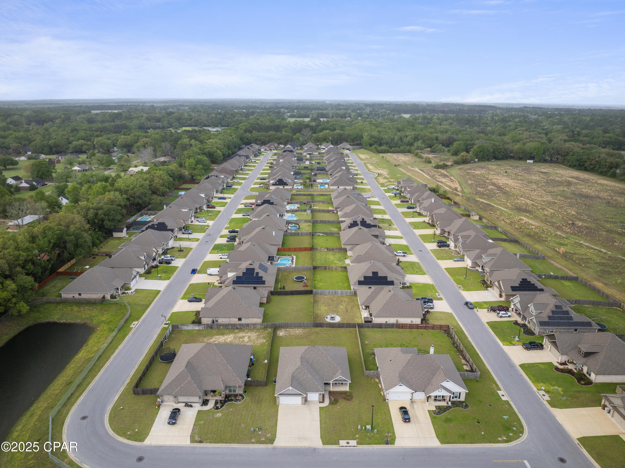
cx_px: 312
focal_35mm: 24
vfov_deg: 56.8
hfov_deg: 71.6
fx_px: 433
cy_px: 234
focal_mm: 12.29
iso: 130
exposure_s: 1/30
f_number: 2.8
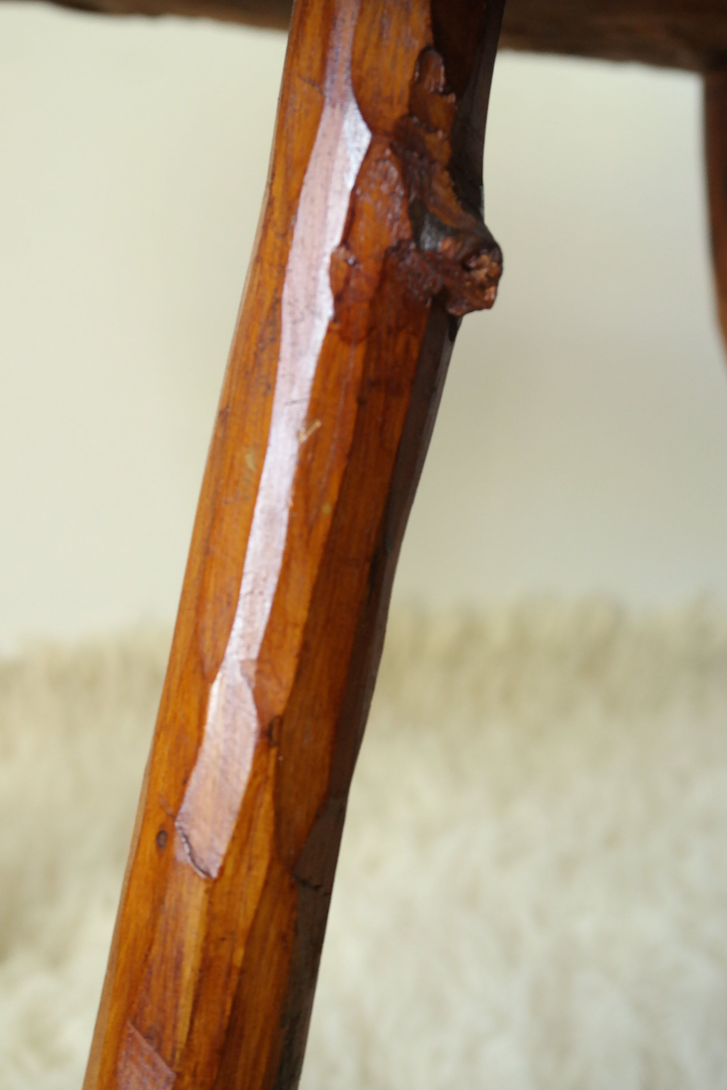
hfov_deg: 27.5
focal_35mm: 49
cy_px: 545
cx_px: 364
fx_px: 1484
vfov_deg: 40.3
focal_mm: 32
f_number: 5.6
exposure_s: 1/30
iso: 1600
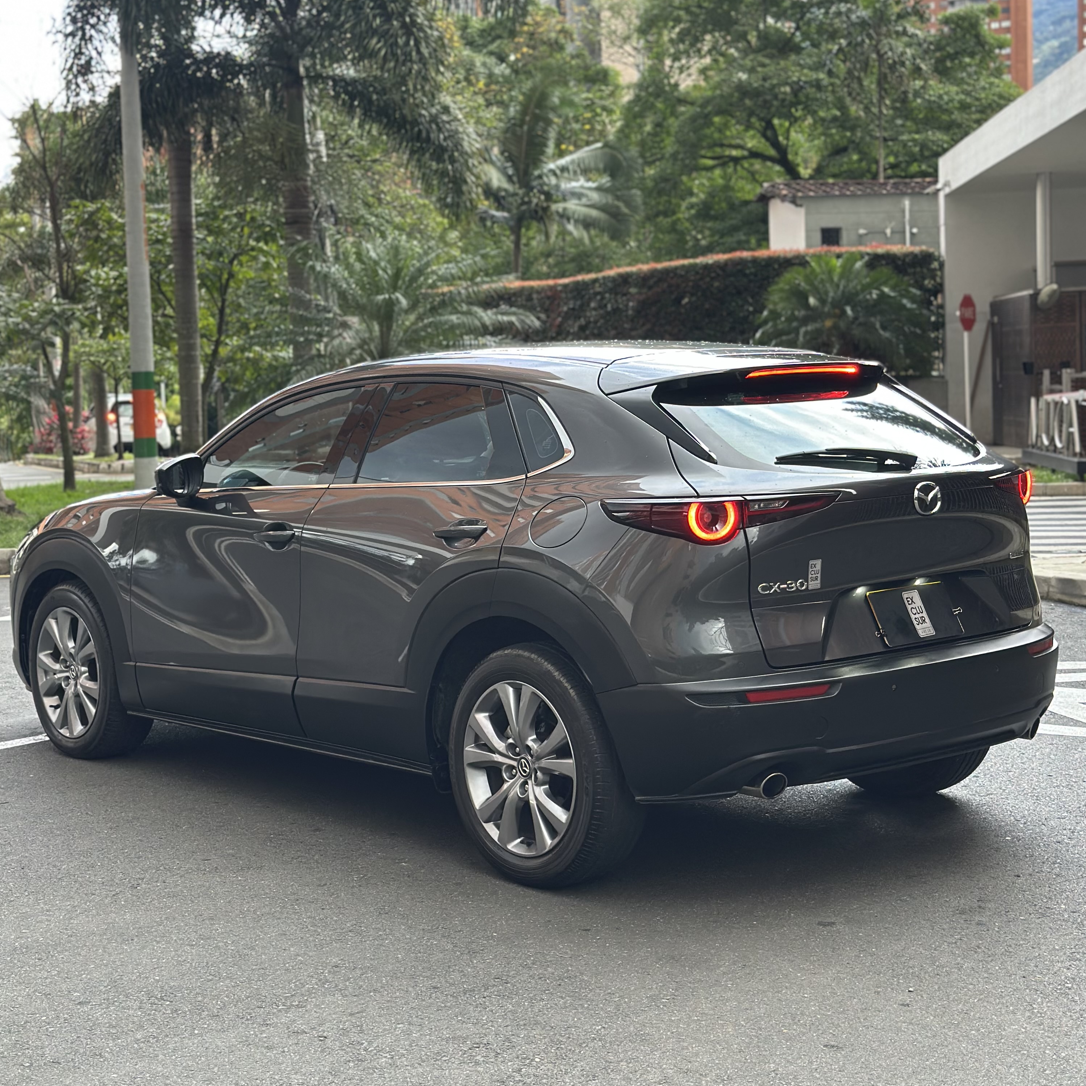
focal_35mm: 57
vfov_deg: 30.0
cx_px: 542
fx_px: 2023
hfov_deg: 30.0
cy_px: 466
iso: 125
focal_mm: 6.86
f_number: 1.78
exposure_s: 1/97
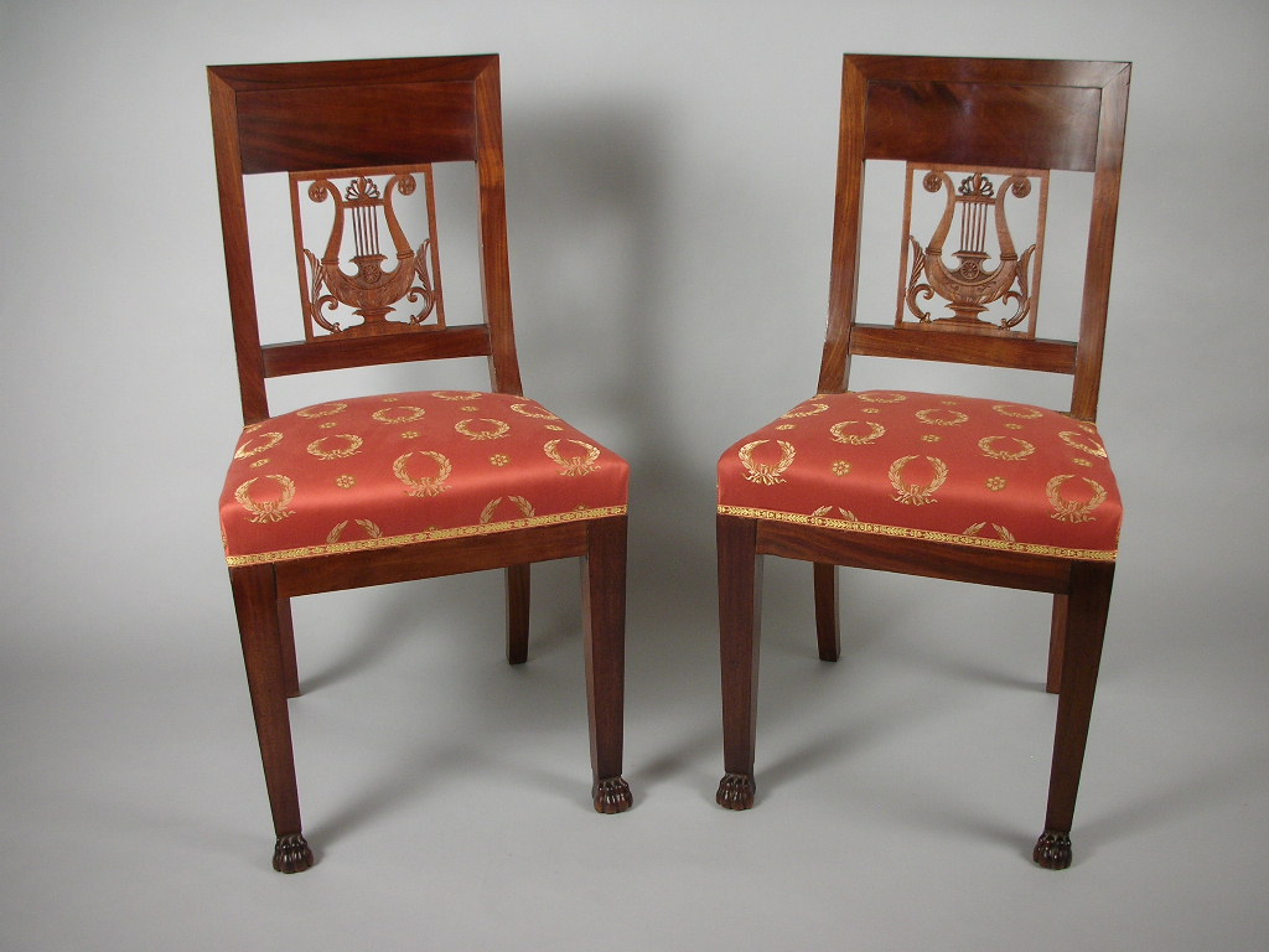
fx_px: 1283
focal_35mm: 35
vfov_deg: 40.7
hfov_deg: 52.6
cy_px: 476
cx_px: 634
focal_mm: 5.8
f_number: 3
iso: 65
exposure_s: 1/4
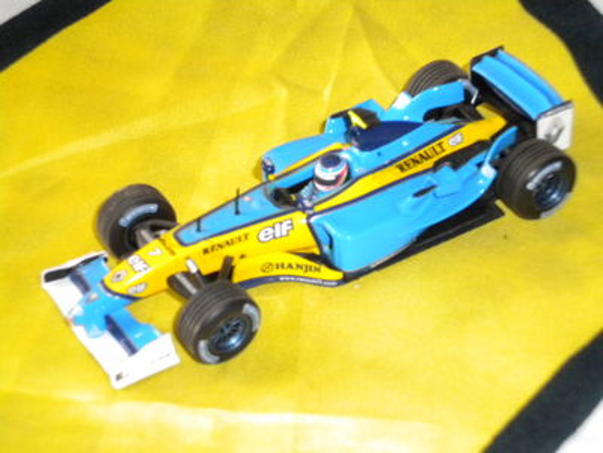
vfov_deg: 14.1
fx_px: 1829
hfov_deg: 18.7
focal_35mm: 105
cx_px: 302
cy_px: 226
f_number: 5.9
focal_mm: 18.9
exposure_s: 1/60
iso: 400
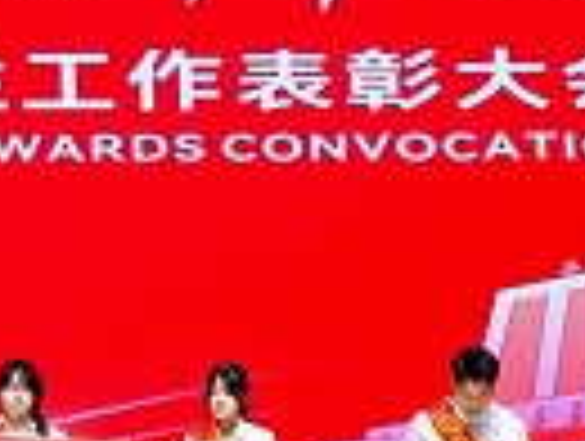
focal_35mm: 221
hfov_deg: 8.8
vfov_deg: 6.6
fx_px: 3742
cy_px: -268
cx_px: -216
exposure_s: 1/125
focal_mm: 45
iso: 3200
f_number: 6.4
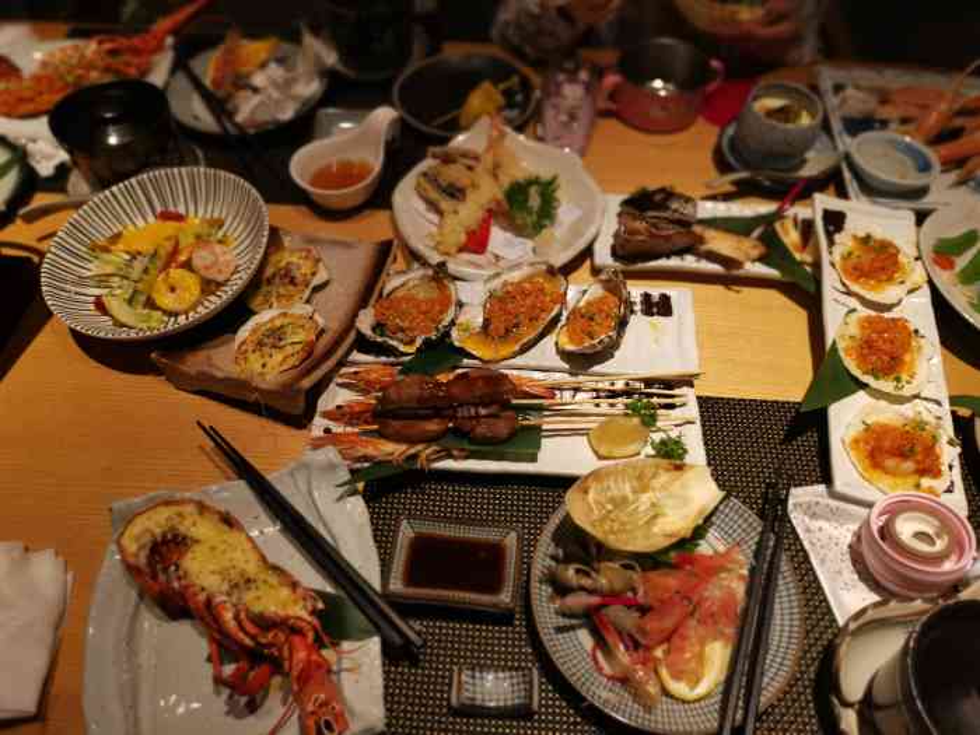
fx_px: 764
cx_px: 490
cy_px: 368
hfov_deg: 65.3
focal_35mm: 27
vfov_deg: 51.4
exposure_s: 1/100
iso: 160
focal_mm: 5.58
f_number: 4
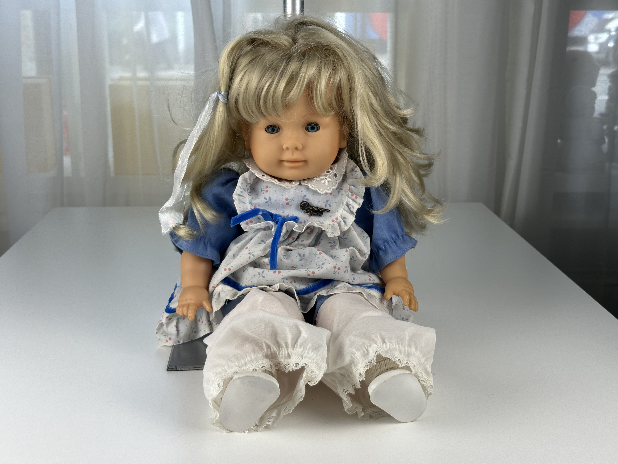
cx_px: 309
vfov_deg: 30.3
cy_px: 232
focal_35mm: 48
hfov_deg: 39.7
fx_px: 857
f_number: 1.78
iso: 50
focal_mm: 6.86
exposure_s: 1/199
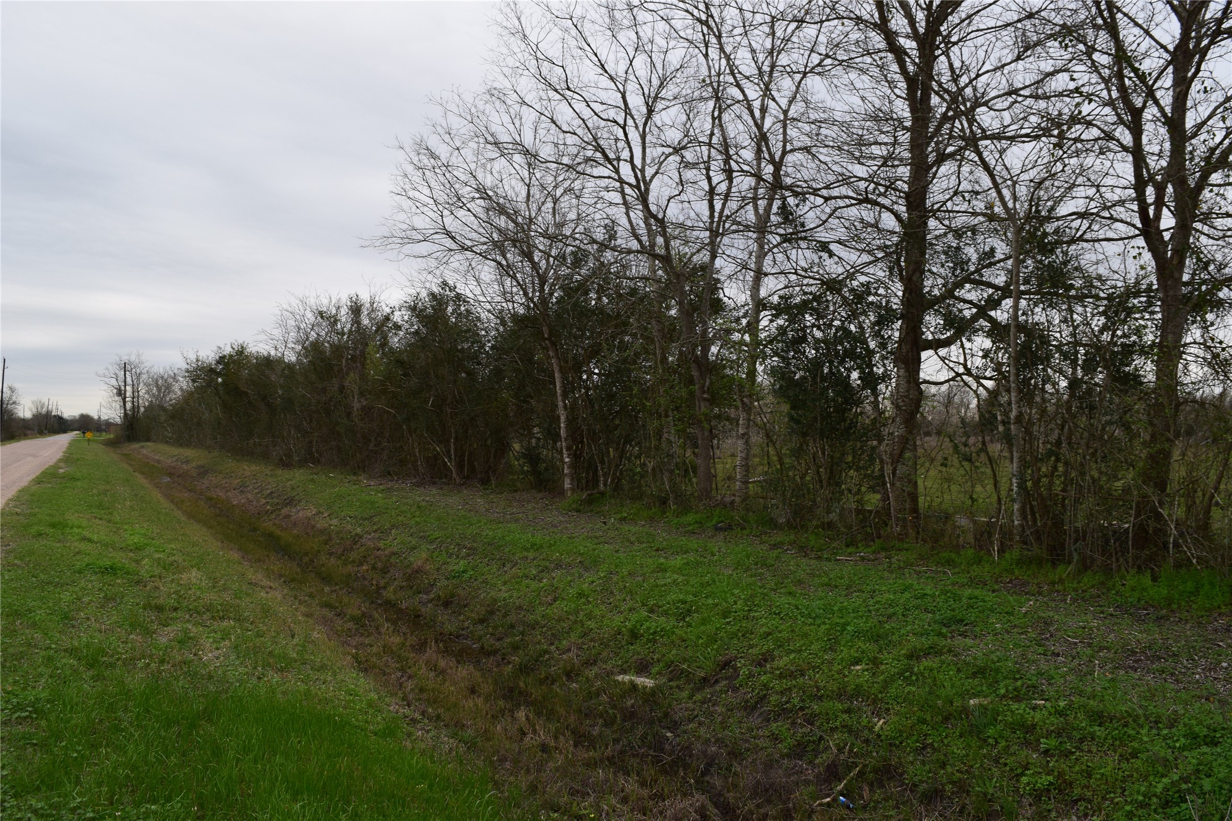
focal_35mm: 27
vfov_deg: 47.9
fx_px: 924
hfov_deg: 67.4
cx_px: 616
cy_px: 410
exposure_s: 1/200
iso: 400
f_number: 10
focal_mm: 18
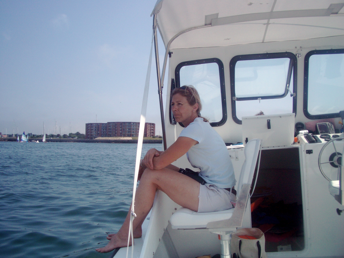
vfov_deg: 40.7
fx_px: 348
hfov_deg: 52.6
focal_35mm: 35
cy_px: 129
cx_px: 172
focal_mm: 5.8
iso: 50
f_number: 4.3
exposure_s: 1/1000
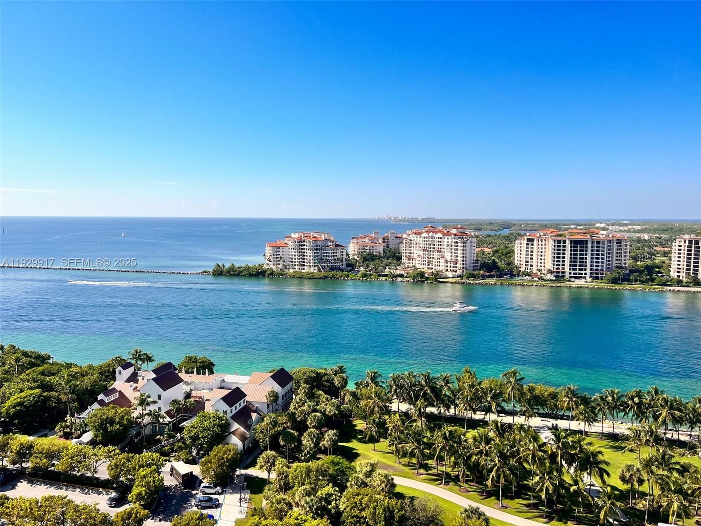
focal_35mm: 26
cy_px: 263
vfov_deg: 53.1
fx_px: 527
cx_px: 350
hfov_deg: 67.3
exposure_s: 1/5587
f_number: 1.5
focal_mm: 5.7
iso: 50
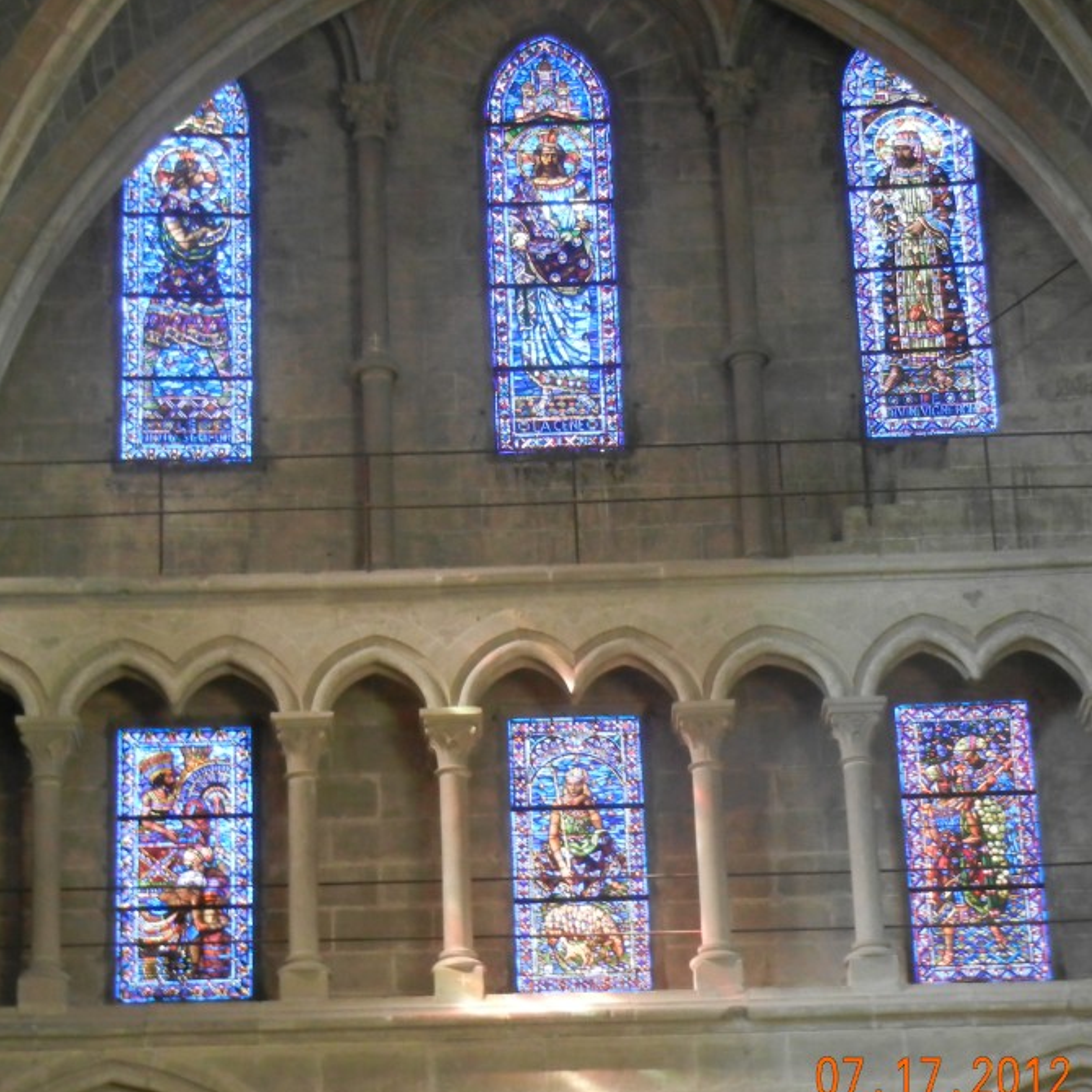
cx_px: 494
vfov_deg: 16.7
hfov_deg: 16.7
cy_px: 582
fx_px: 3712
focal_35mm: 104
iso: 200
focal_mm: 13.9
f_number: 4.3
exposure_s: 1/2
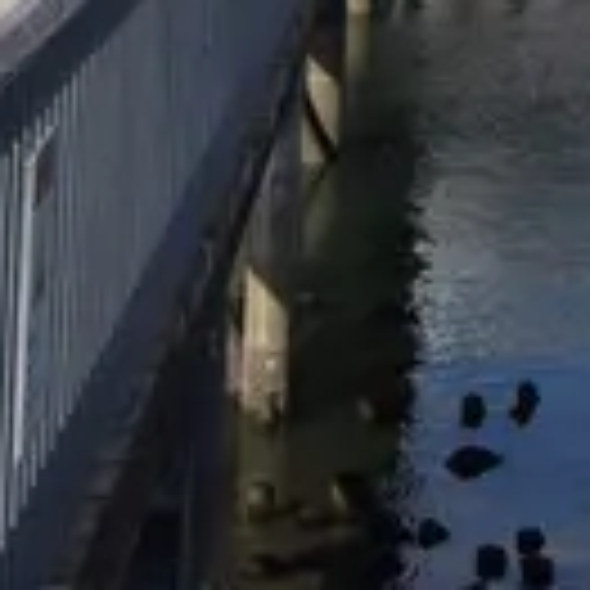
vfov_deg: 9.1
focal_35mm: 163
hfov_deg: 10.4
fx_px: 3143
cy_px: -1063
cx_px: 865
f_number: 11
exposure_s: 1/500
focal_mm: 14
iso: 200
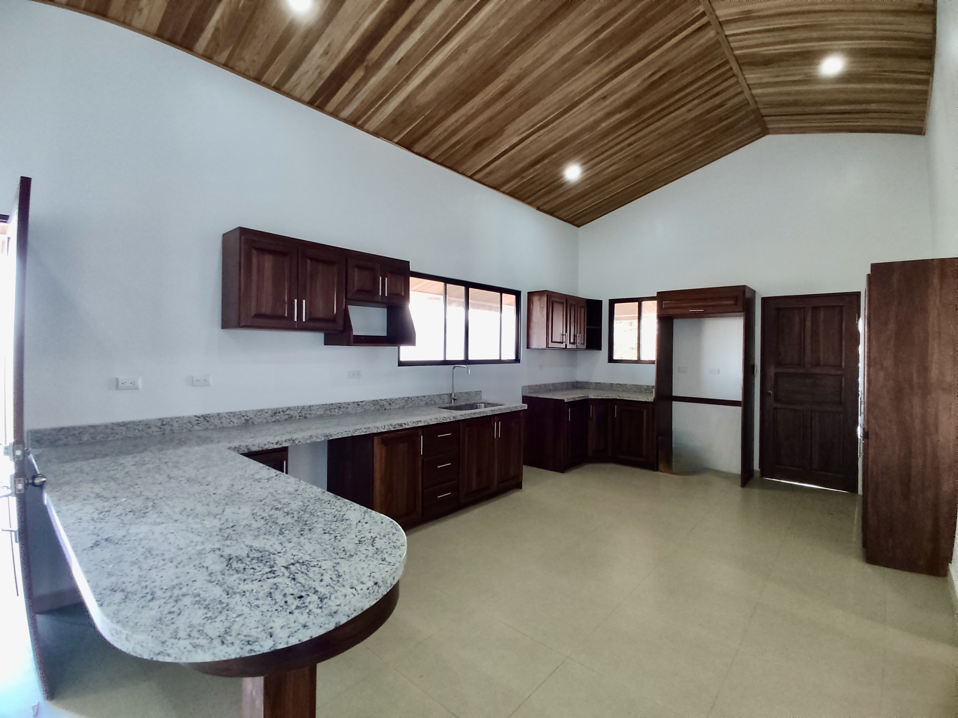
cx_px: 479
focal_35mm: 15
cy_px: 359
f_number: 2.2
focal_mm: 1.6
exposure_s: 1/33
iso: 219
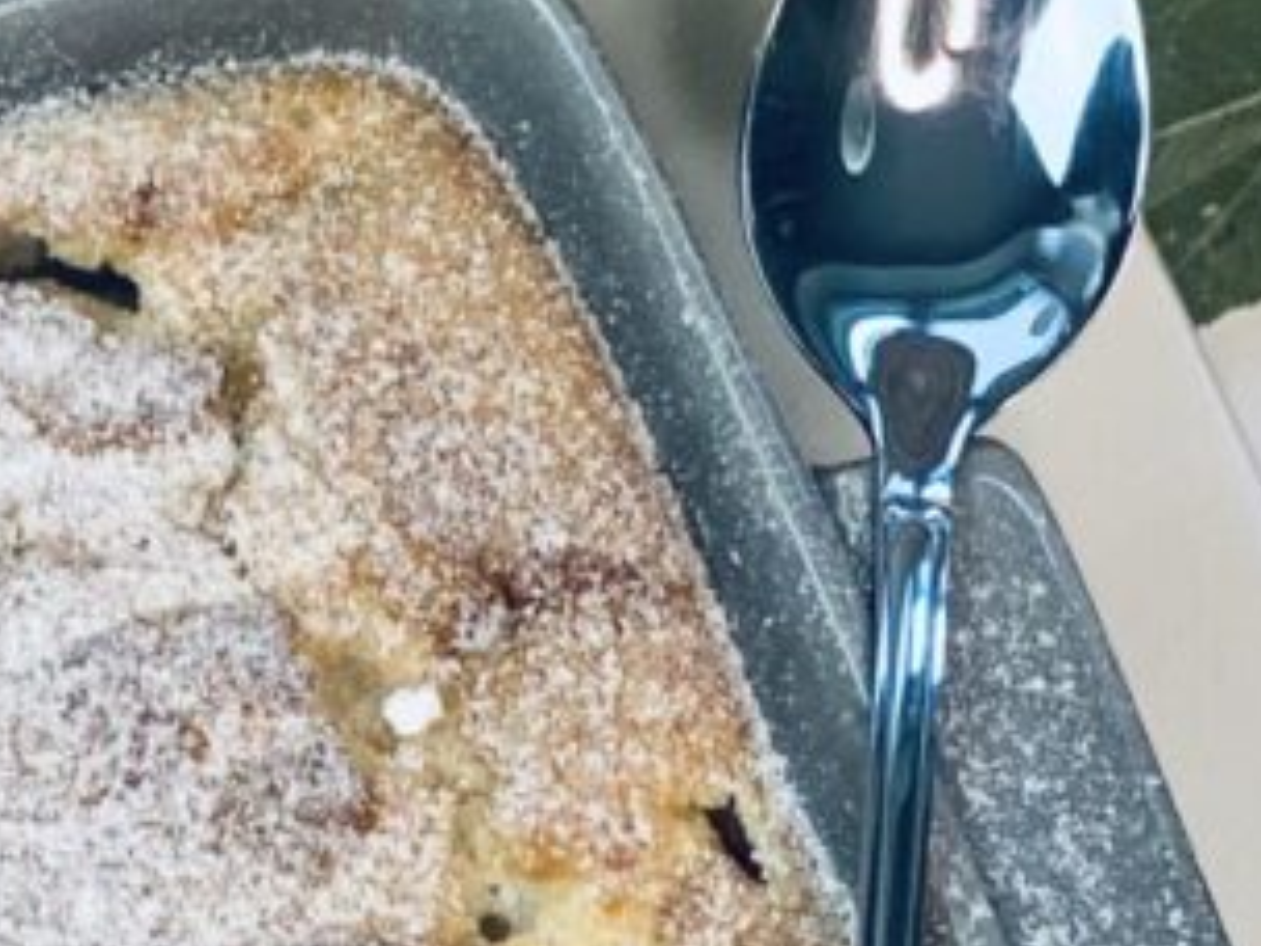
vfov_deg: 5.6
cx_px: 158
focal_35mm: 263
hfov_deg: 7.5
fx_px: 9581
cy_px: 1249
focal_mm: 6
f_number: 2
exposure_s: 1/100
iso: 50
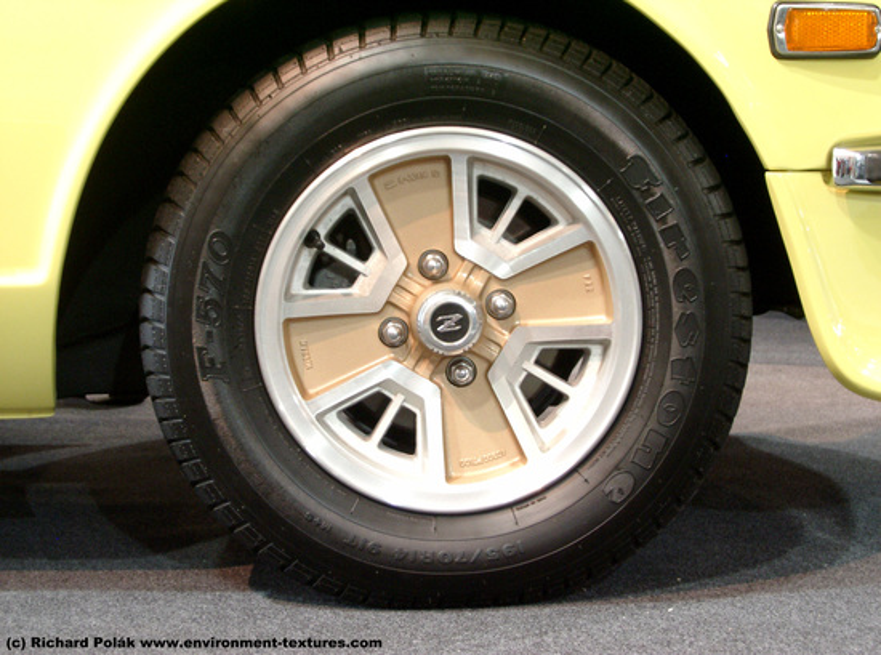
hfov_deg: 26.4
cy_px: 328
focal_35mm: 74
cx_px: 440
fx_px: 1878
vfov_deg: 19.8
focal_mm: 15.2
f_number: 3.8
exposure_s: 1/25
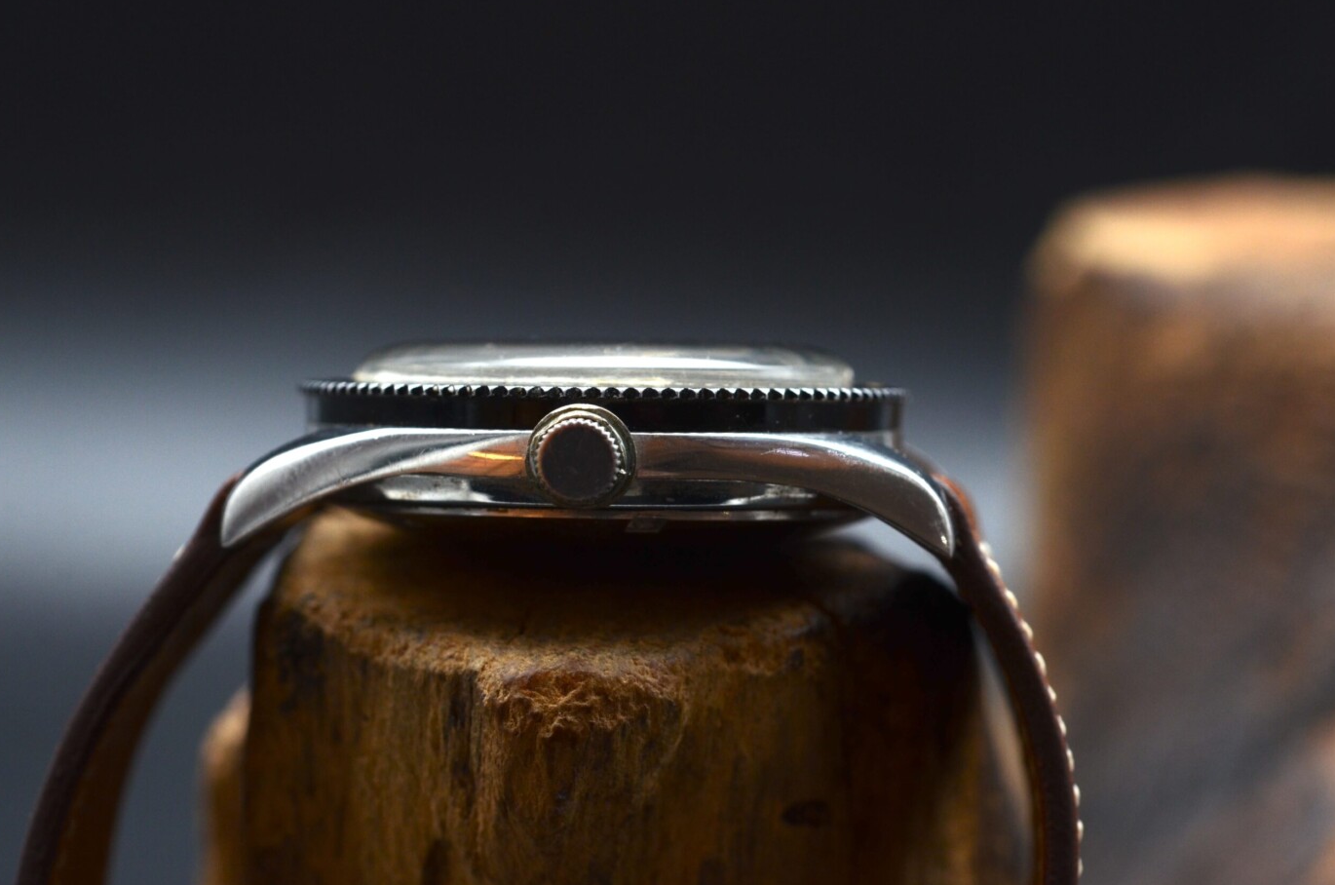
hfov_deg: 22.2
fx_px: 3405
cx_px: 671
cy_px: 442
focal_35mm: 92
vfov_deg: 14.8
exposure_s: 1/40
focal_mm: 60
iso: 500
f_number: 7.1
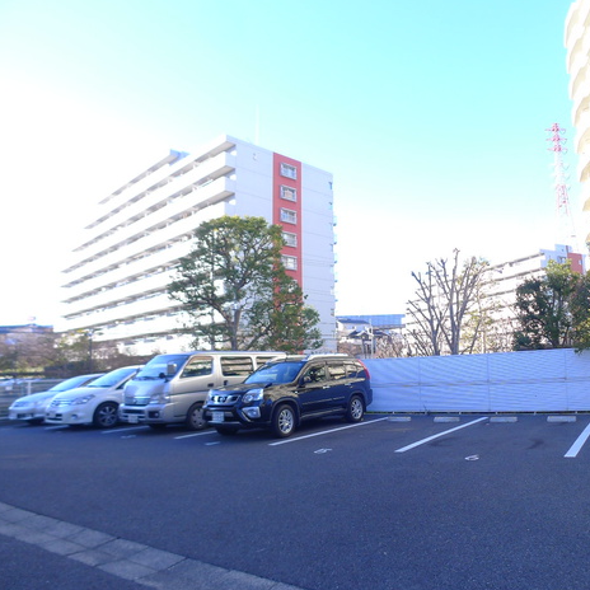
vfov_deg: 51.0
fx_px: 617
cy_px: 326
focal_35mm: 32
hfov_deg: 49.4
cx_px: 430
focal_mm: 5.1
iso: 80
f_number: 2.8
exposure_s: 1/200
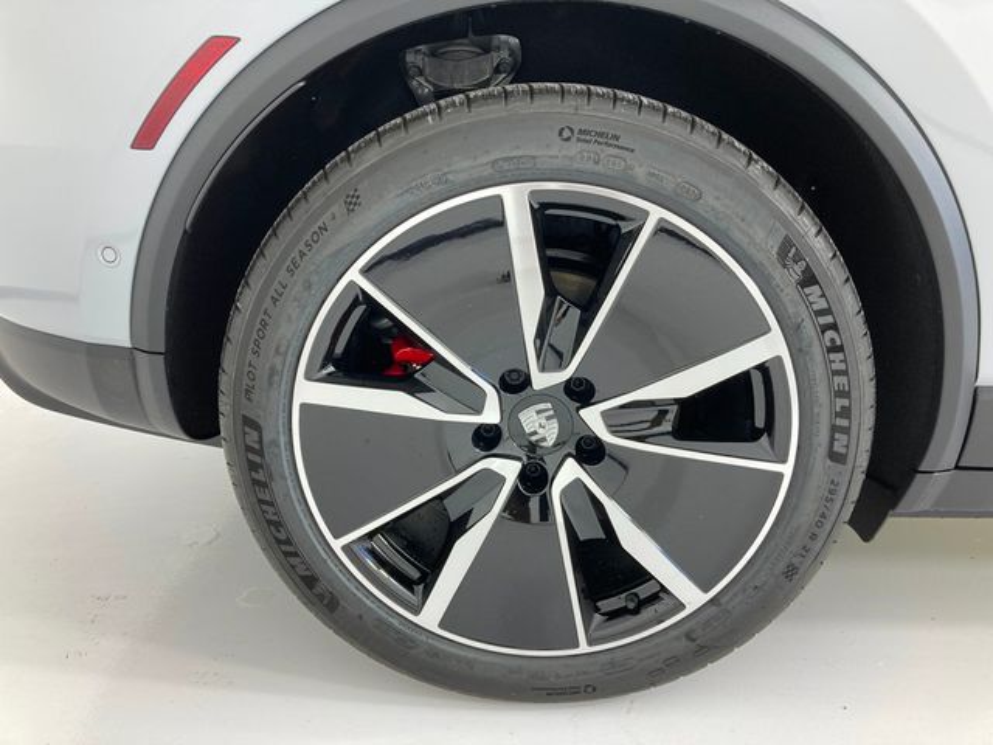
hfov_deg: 63.4
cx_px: 496
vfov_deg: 49.7
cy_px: 372
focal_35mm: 28
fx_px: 803
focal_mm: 3.99
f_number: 1.8
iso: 50
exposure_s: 1/120
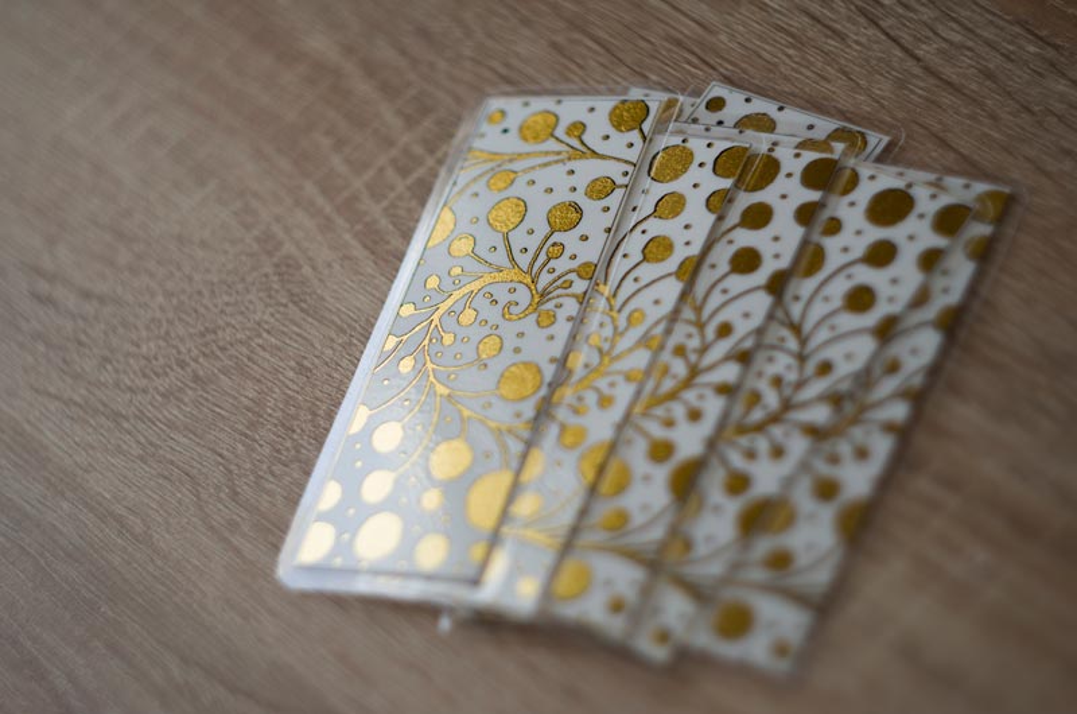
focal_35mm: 75
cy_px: 357
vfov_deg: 18.1
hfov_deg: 27.0
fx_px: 2239
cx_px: 538
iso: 100
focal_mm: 50
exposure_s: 1/160
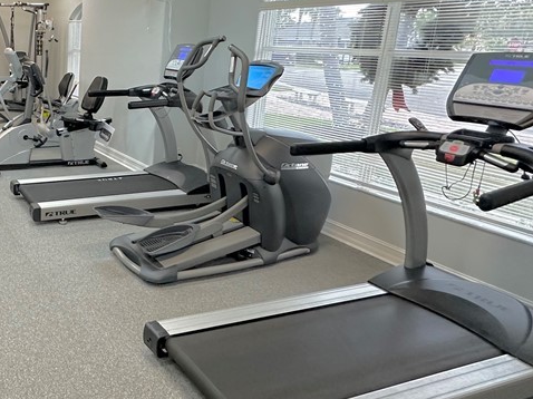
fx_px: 462
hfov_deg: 51.5
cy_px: 132
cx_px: 35
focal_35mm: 30
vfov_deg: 46.0
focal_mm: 2.22
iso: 250
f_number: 2.2
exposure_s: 1/120
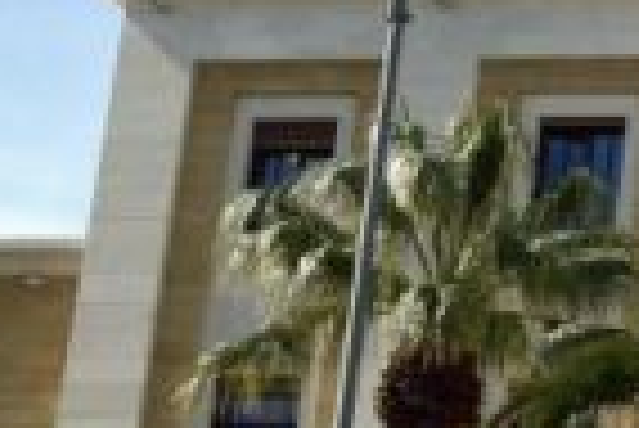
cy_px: 414
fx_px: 2310
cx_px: 1418
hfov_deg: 12.9
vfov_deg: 10.5
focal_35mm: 130
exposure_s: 1/800
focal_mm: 24
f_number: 16
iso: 400
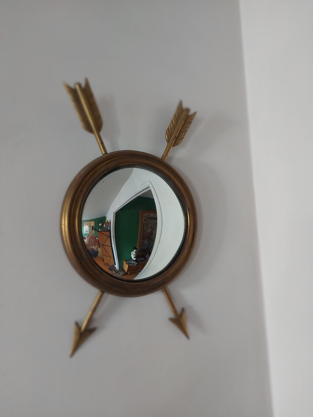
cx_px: 156
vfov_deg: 71.6
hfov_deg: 56.8
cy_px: 208
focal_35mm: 24
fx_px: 289
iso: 250
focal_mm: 5.23
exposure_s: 1/30
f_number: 1.8
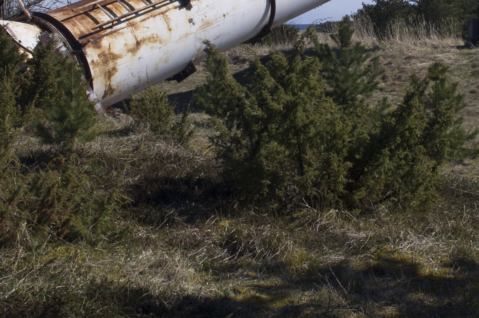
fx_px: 930
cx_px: 279
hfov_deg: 28.8
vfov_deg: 18.9
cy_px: 6
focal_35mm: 70
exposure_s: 1/800
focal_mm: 20
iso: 400
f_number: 9
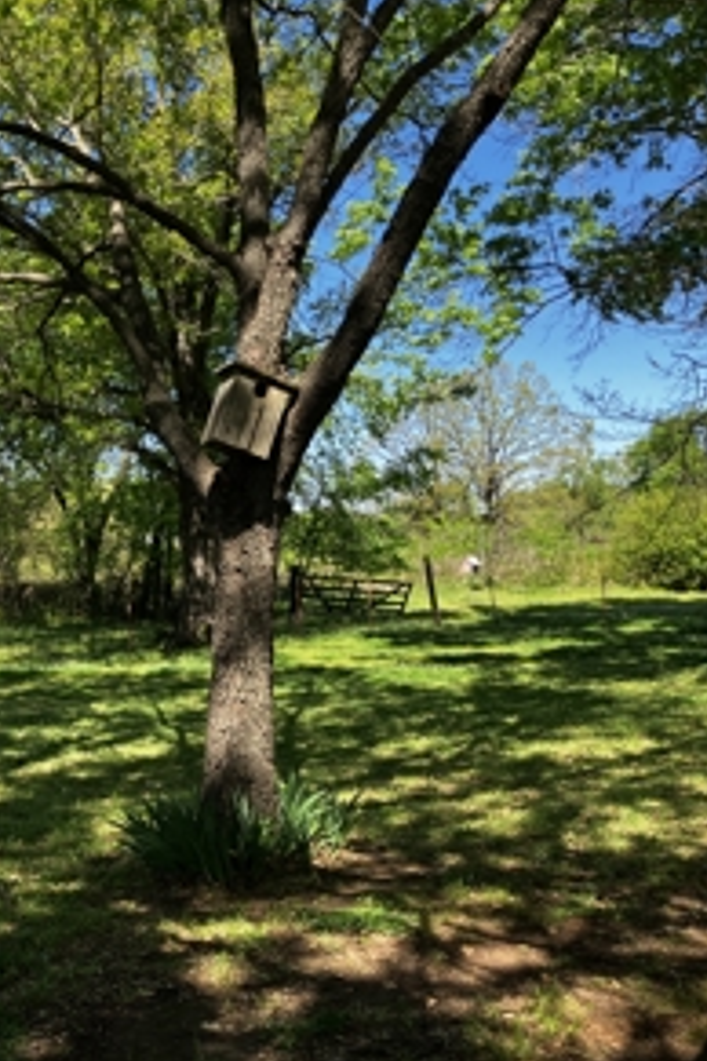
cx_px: 186
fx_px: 1178
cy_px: 536
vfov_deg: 48.5
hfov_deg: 32.8
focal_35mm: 40
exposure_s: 1/607
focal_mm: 3.99
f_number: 1.8
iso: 32
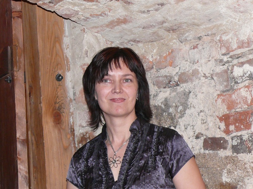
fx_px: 1001
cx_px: 126
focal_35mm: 137
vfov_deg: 10.8
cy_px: 94
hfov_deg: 14.4
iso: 200
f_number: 3.2
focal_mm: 16.3
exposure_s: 1/30
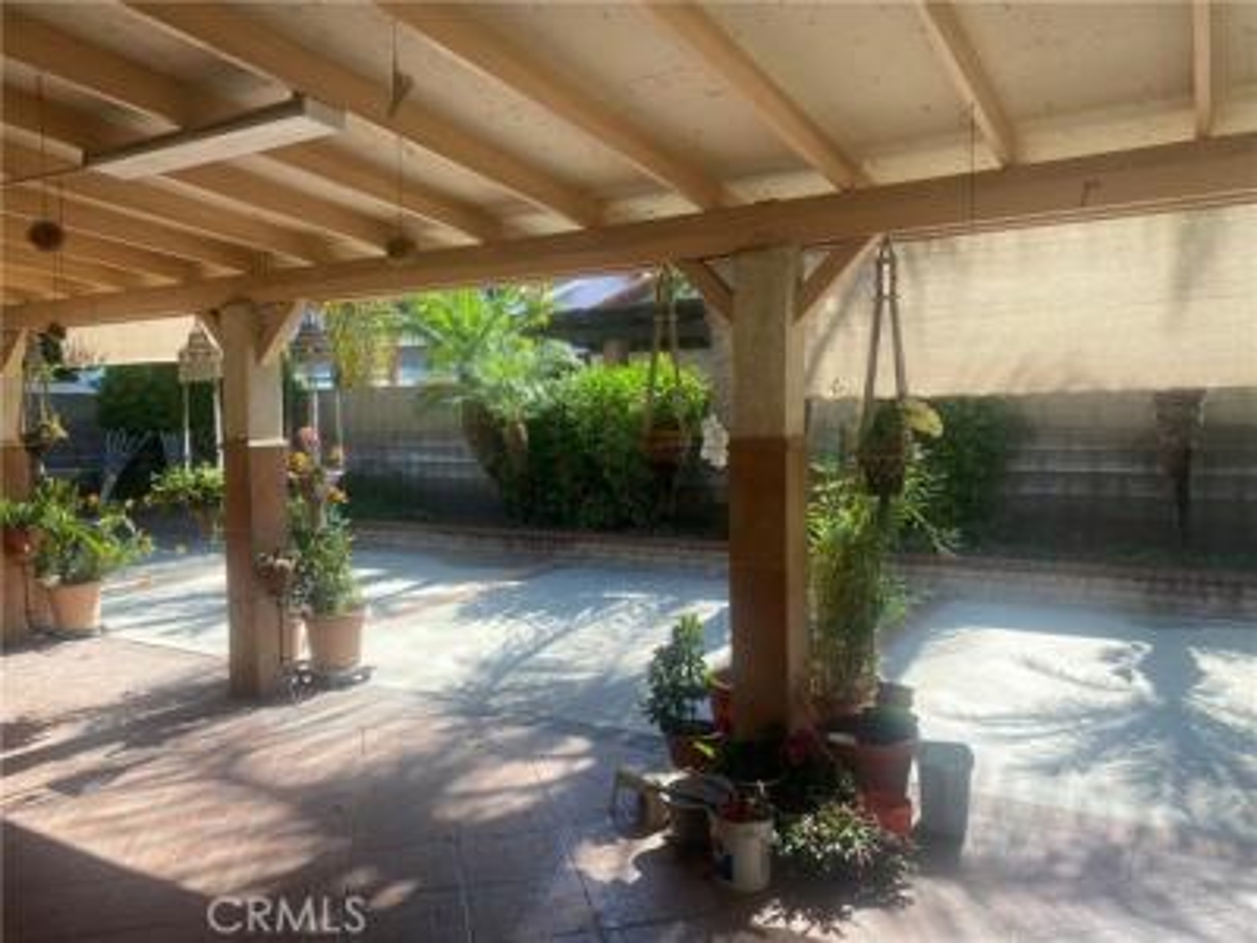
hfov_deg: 67.3
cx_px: 628
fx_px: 944
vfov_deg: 53.1
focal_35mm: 26
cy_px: 472
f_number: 1.8
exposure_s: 1/719
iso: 32
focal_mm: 4.25
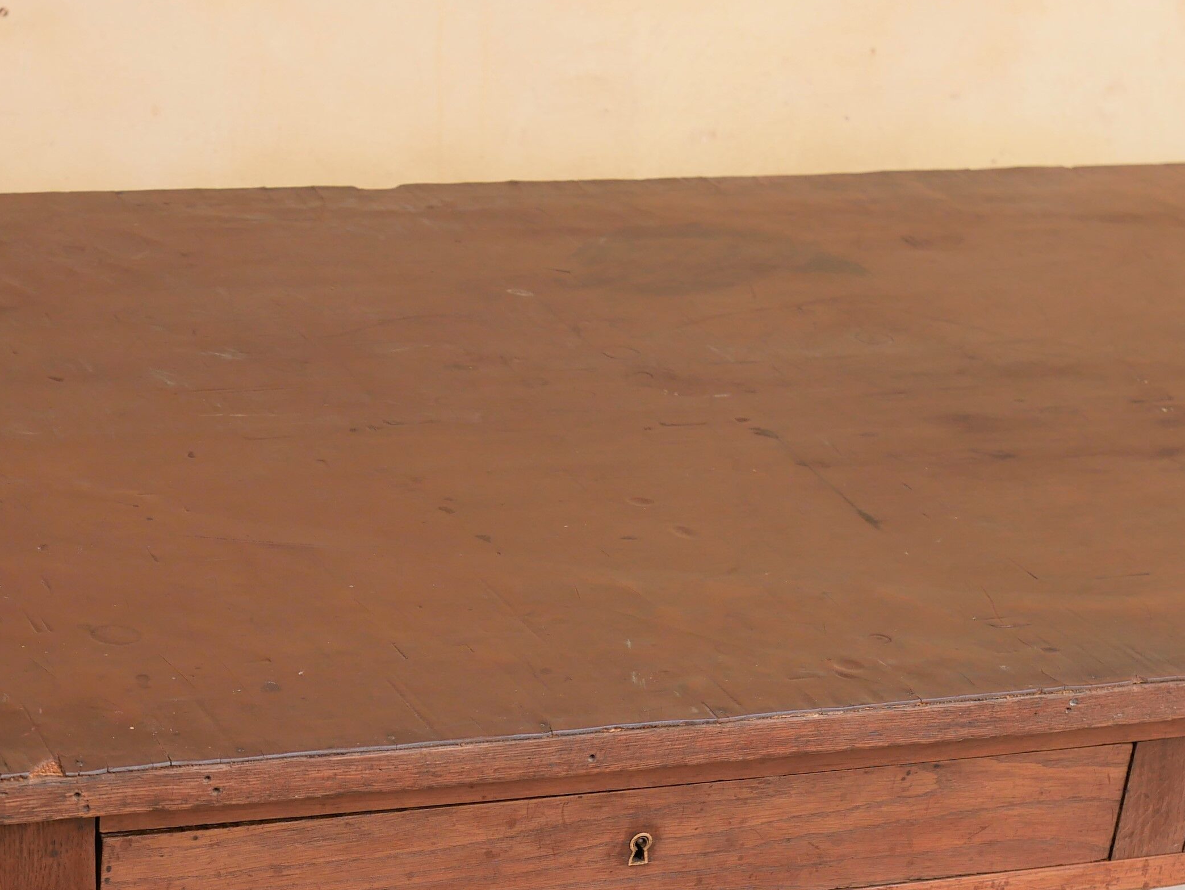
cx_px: 291
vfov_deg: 16.4
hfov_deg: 22.0
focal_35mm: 88
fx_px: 3014
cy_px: 937
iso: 200
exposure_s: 1/320
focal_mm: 20
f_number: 3.2
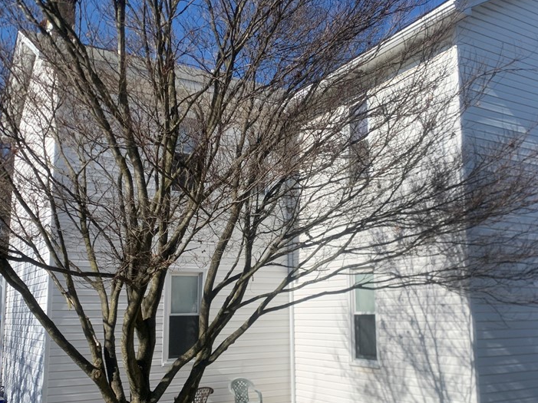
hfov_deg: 48.9
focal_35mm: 38
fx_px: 590
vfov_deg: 37.7
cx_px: 300
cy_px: 217
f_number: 1.8
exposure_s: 1/2611
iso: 25
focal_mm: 4.25
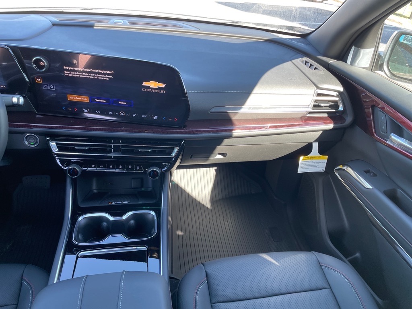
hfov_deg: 67.3
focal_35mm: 26
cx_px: 206
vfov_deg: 53.1
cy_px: 154
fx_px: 309
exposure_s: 1/121
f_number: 1.6
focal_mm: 4.2
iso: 80
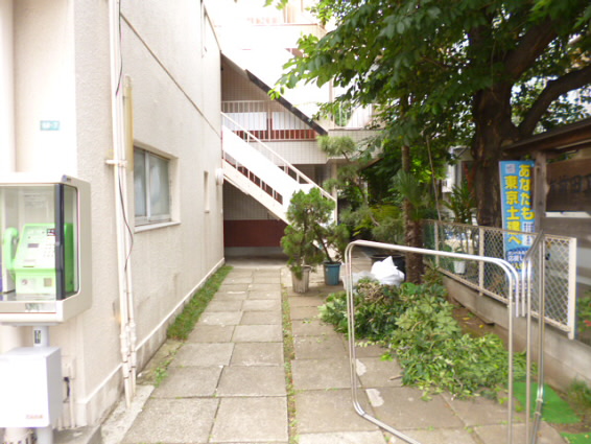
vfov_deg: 56.9
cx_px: 296
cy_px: 222
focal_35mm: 24
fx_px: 410
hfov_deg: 71.6
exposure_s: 1/160
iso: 100
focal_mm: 4.3
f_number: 2.5
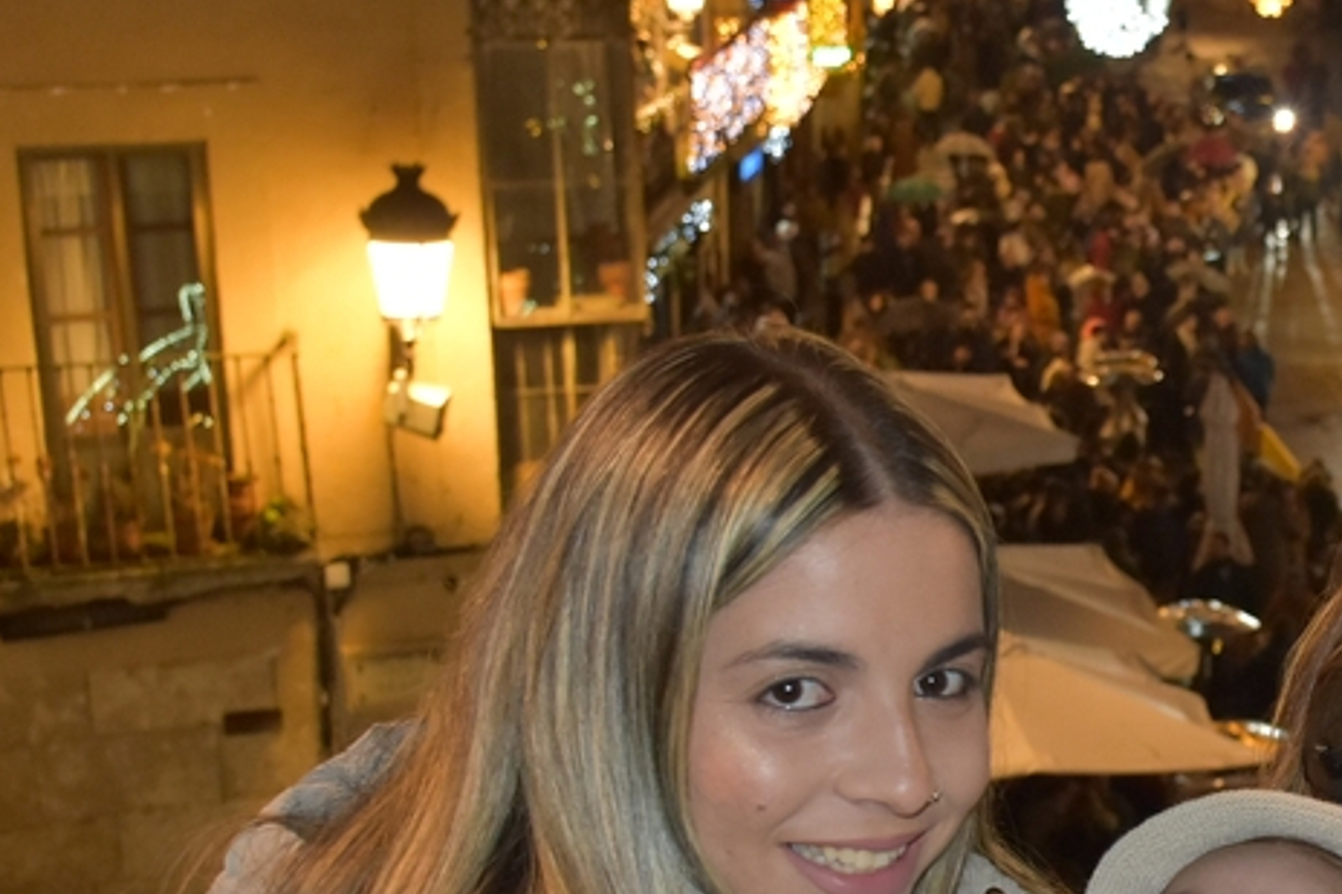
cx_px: 1380
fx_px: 3327
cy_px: 691
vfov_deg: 15.2
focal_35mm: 89
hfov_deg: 21.9
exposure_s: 1/60
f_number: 3.8
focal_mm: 23
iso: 1000
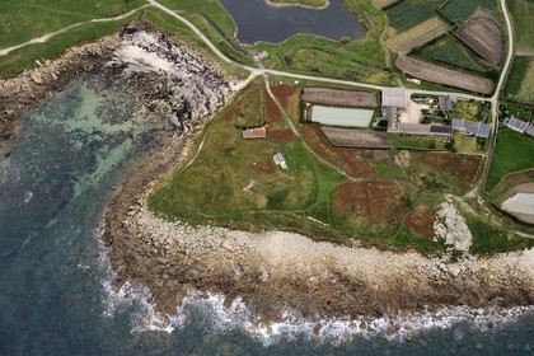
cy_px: 178
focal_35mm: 38
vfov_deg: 35.1
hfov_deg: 50.7
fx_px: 564
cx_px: 267
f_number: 4.5
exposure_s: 1/800
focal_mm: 38
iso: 400
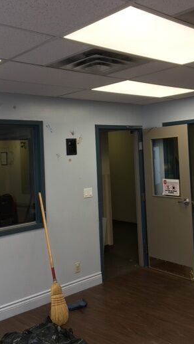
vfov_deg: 51.4
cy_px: 148
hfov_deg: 30.5
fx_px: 356
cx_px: 104
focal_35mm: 39
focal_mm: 4.15
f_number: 2.2
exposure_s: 1/40
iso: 25
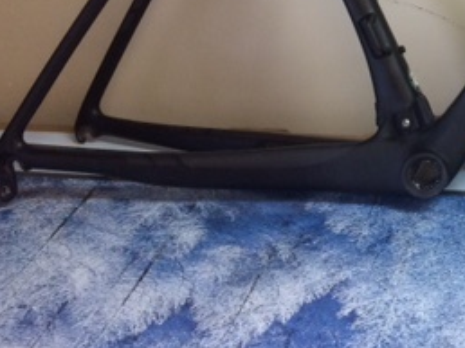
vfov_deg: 19.2
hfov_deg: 24.7
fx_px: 966
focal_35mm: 72
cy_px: -70
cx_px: 542
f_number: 2.2
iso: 100
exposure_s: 1/30
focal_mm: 4.15
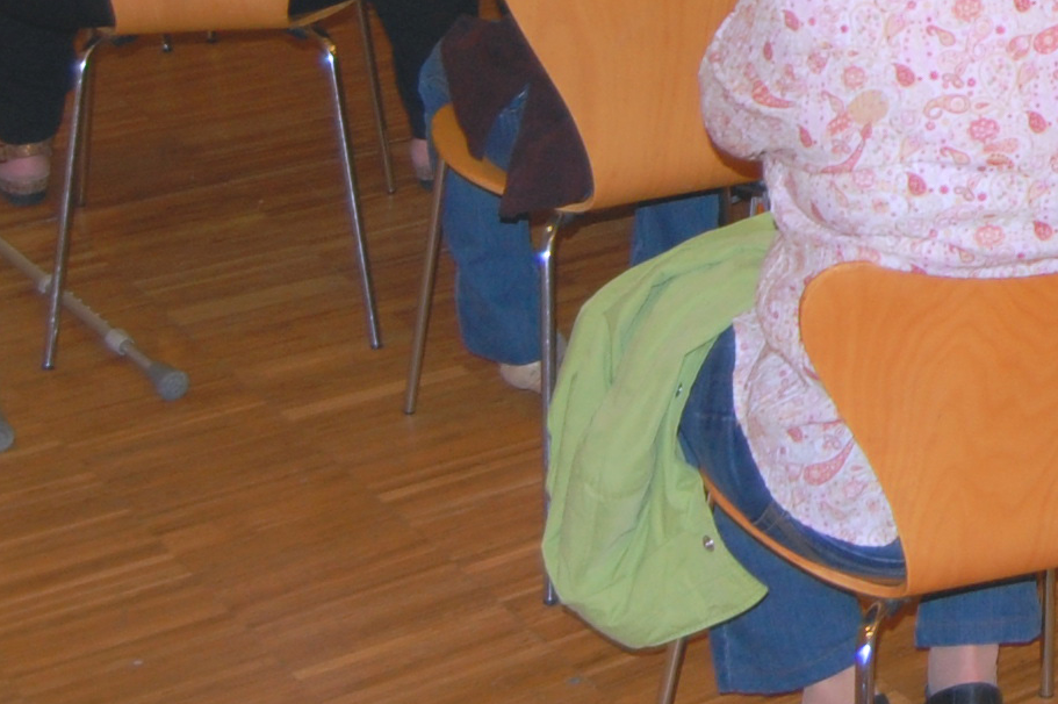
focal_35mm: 109
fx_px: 3201
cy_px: -299
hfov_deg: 17.6
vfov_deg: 12.1
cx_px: 1365
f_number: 3.8
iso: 400
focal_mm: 22
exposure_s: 1/60
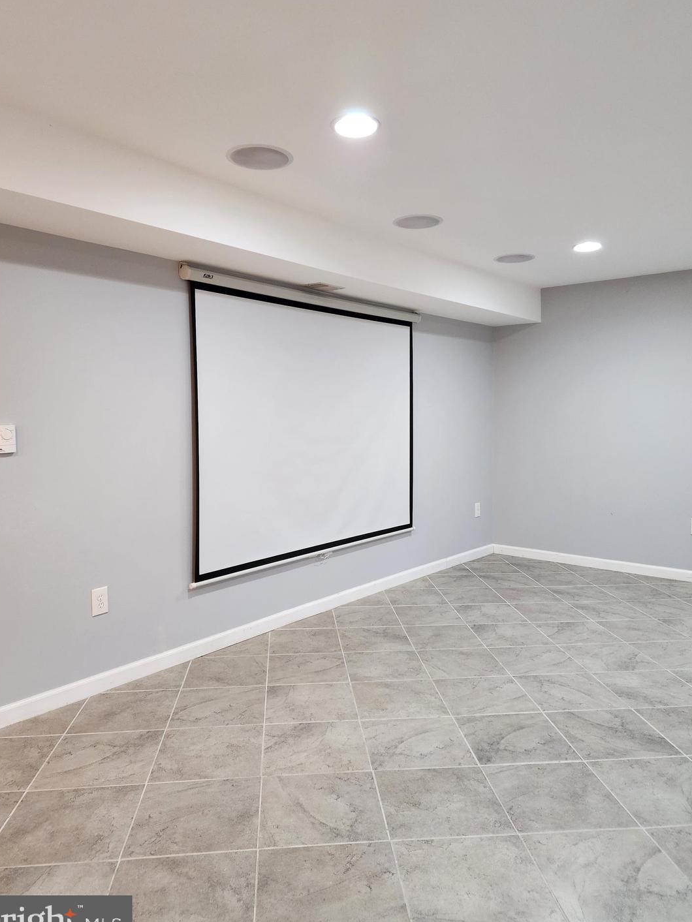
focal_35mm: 25
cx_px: 345
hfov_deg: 54.9
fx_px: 666
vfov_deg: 69.4
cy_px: 448
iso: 500
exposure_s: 1/120
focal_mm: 6.4
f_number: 1.8
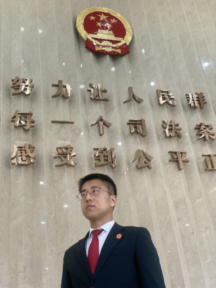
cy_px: 144
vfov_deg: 36.8
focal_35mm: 52
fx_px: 432
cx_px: 108
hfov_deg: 28.1
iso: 200
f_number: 2
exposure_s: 1/100
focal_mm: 6
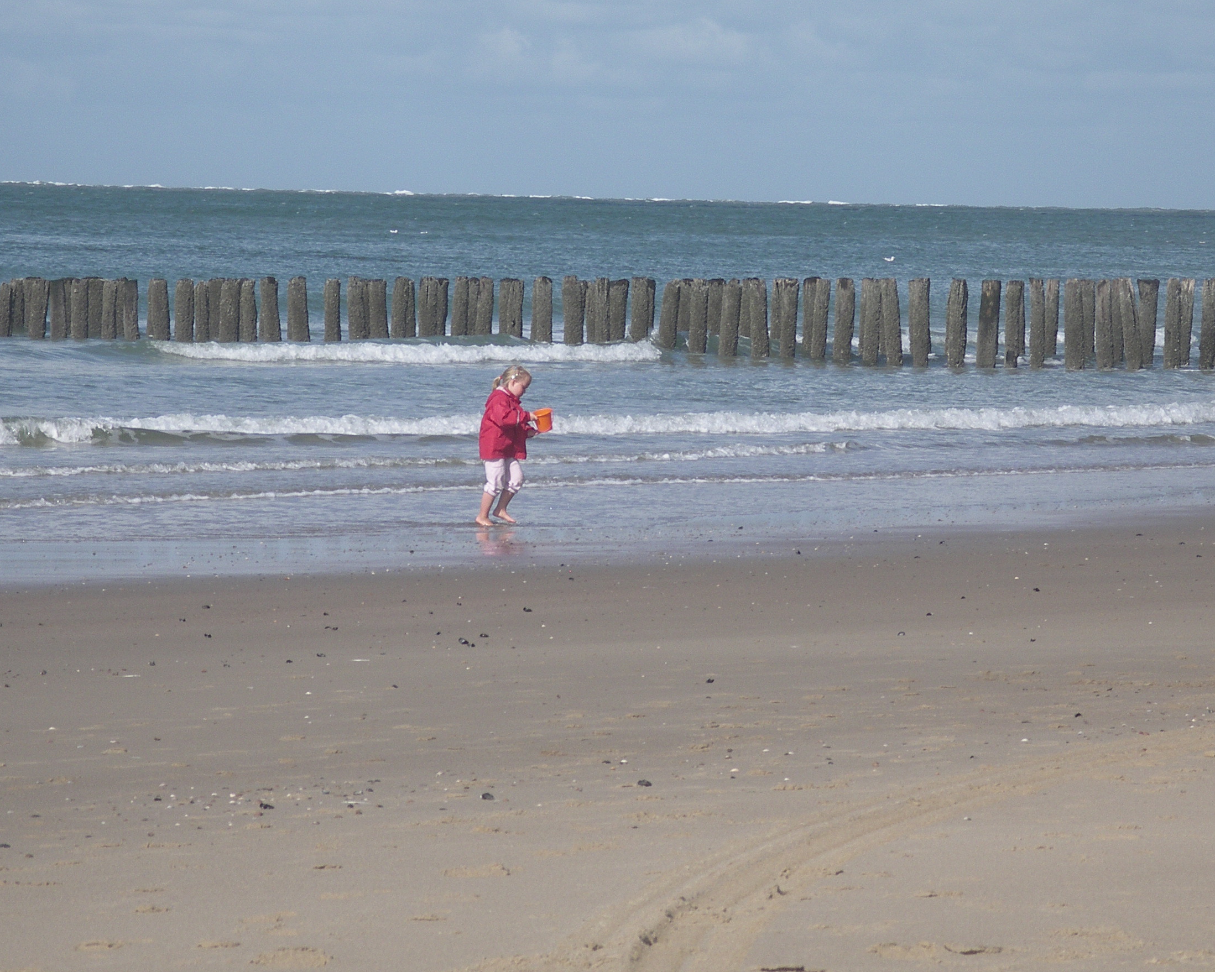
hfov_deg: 7.6
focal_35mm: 254
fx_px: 9134
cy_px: 404
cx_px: 725
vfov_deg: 6.1
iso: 80
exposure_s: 1/400
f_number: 6
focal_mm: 39
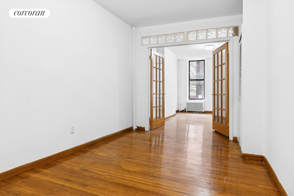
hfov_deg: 76.1
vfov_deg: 55.2
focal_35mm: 23
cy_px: 98
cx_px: 147
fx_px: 188
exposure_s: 1/5
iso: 640
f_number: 8
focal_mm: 23
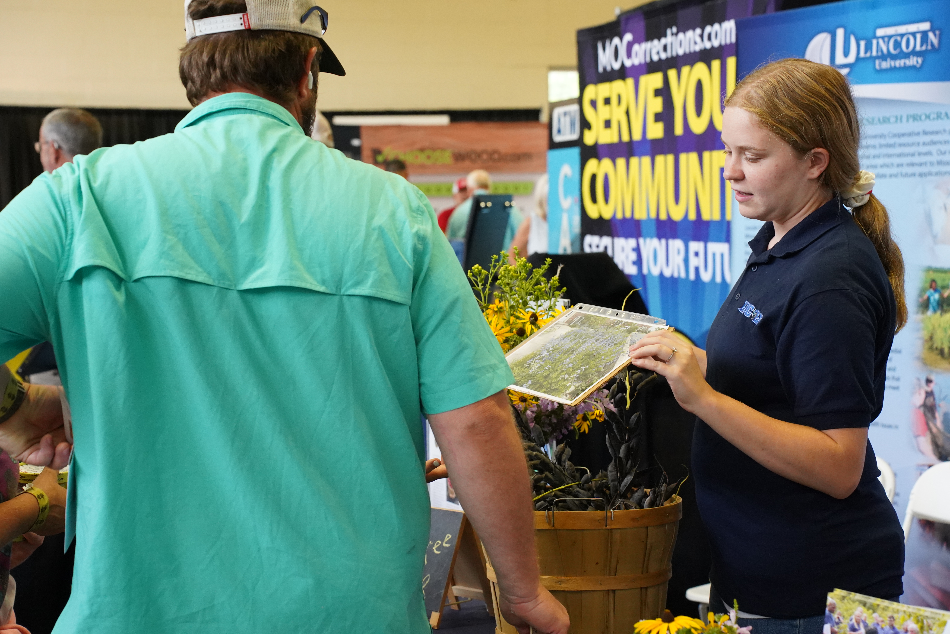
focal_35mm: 75
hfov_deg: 27.0
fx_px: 1979
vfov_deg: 18.2
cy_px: 317
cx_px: 475
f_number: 6.3
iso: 6400
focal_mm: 75
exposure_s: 1/250
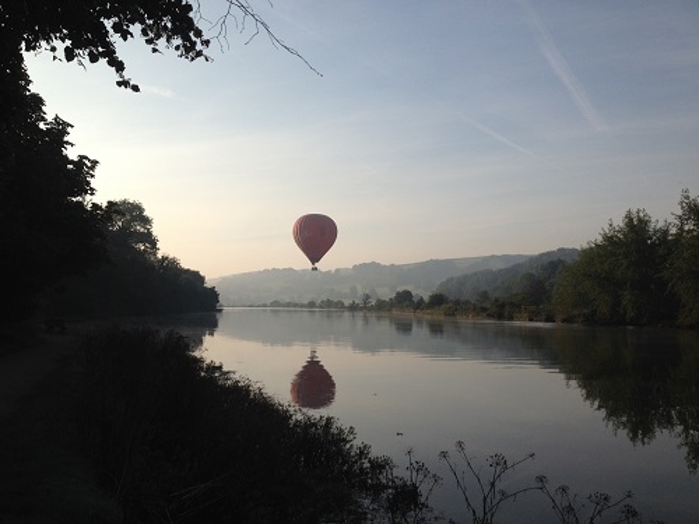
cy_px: 262
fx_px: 707
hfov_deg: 52.6
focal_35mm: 35
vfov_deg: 40.7
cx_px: 350
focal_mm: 4.28
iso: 50
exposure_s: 1/2304
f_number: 2.4
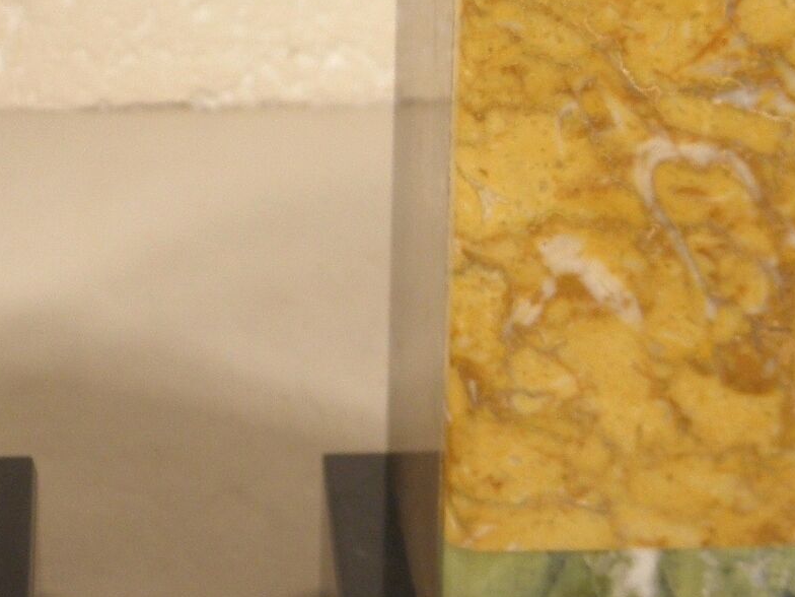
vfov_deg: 13.3
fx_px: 2549
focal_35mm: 111
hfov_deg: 17.6
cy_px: 234
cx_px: 190
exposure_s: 1/50
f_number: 3.7
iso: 100
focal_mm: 6.2
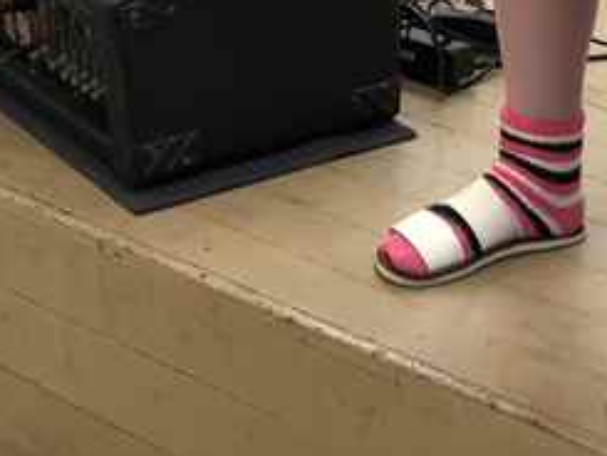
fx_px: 2053
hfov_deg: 16.8
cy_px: -486
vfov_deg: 11.3
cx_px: 411
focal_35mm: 117
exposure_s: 1/120
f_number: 1.8
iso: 50
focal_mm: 3.99
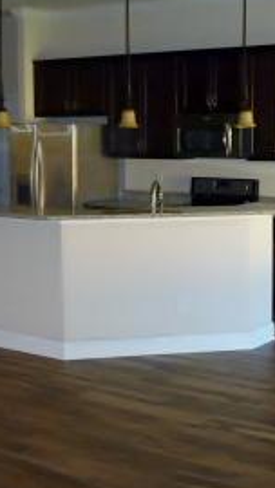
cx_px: 134
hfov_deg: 19.4
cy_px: 215
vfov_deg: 33.8
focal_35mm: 62
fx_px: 803
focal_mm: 4.3
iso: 500
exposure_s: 1/60
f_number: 3.3
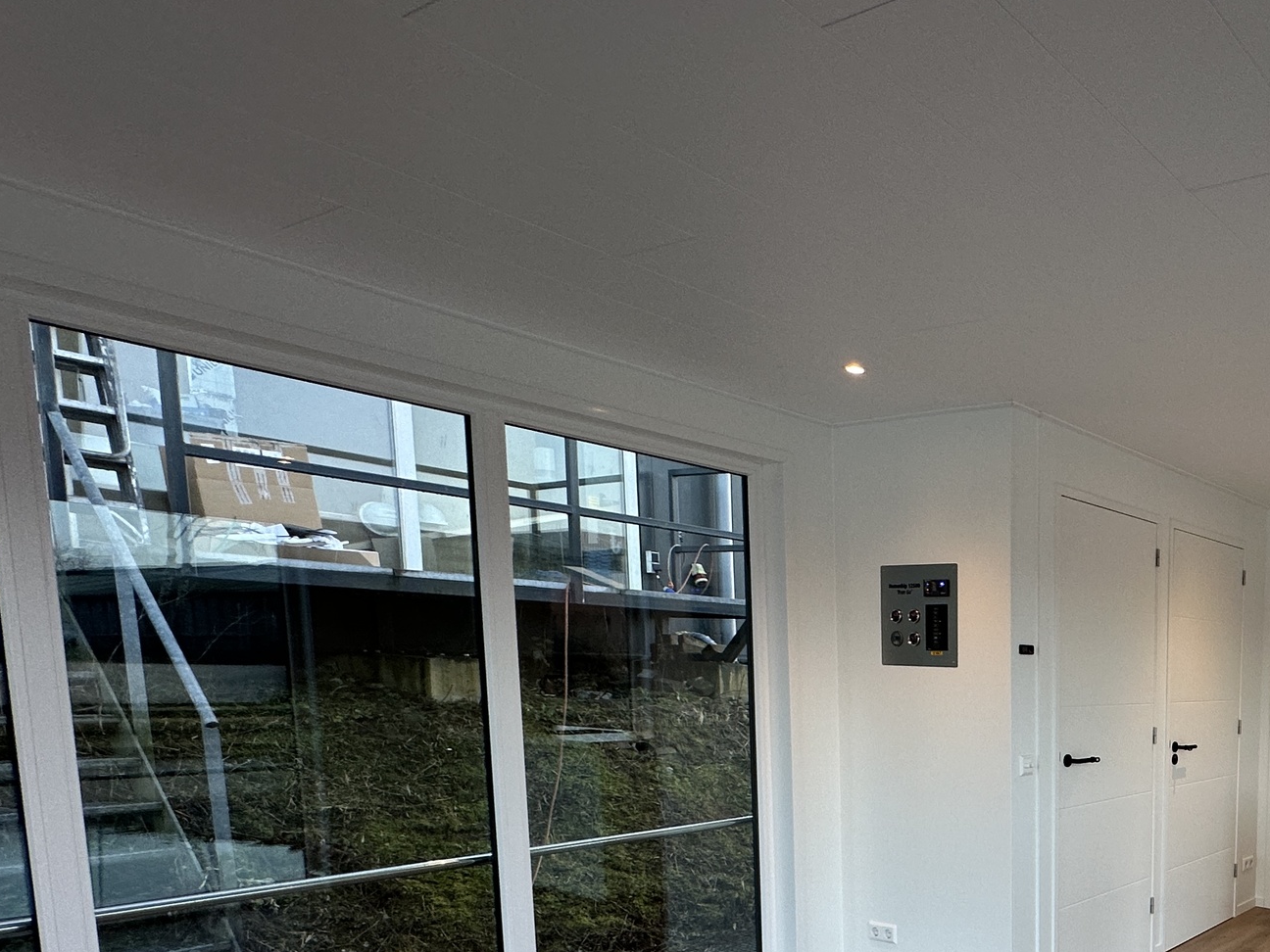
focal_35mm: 27
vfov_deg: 48.0
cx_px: 1213
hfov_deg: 54.1
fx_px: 991
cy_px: 786
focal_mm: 2.22
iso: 100
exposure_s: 1/100
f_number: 2.2
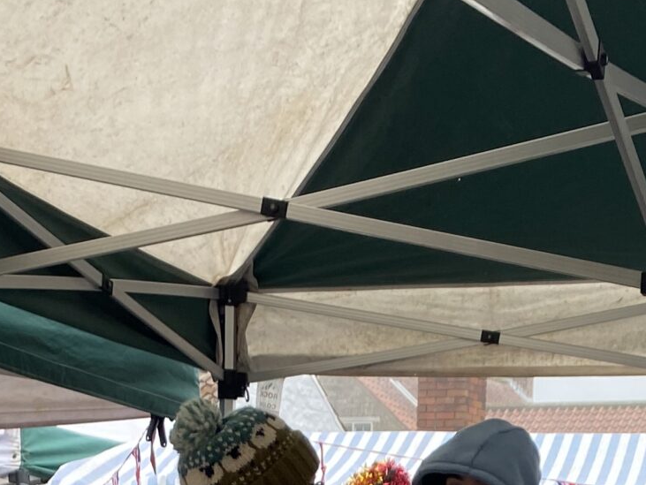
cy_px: 1080
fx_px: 1699
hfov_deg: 21.4
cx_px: 434
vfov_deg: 13.1
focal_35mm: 91
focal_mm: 4.25
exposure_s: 1/122
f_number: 1.8
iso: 32
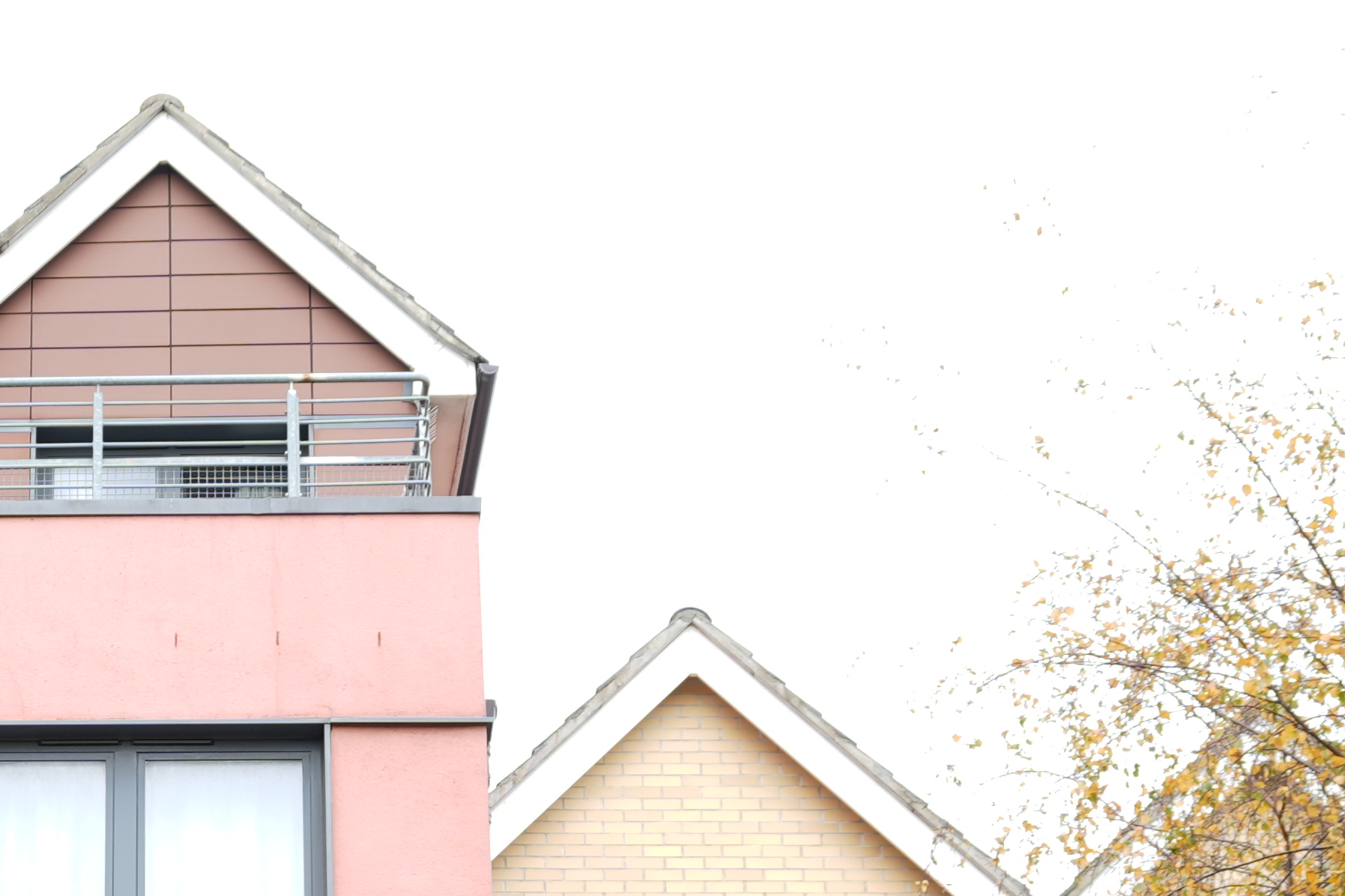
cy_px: 1167
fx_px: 3063
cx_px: -40
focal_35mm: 82
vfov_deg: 15.8
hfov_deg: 23.6
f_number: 3.5
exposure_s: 1/40
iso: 50
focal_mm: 21
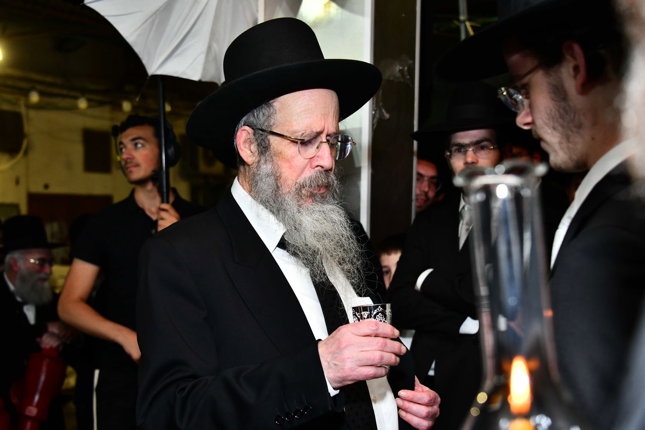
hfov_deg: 34.5
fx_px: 1039
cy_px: 215
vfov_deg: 23.4
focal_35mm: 58
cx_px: 322
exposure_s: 1/160
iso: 1000
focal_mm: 58
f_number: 5.6
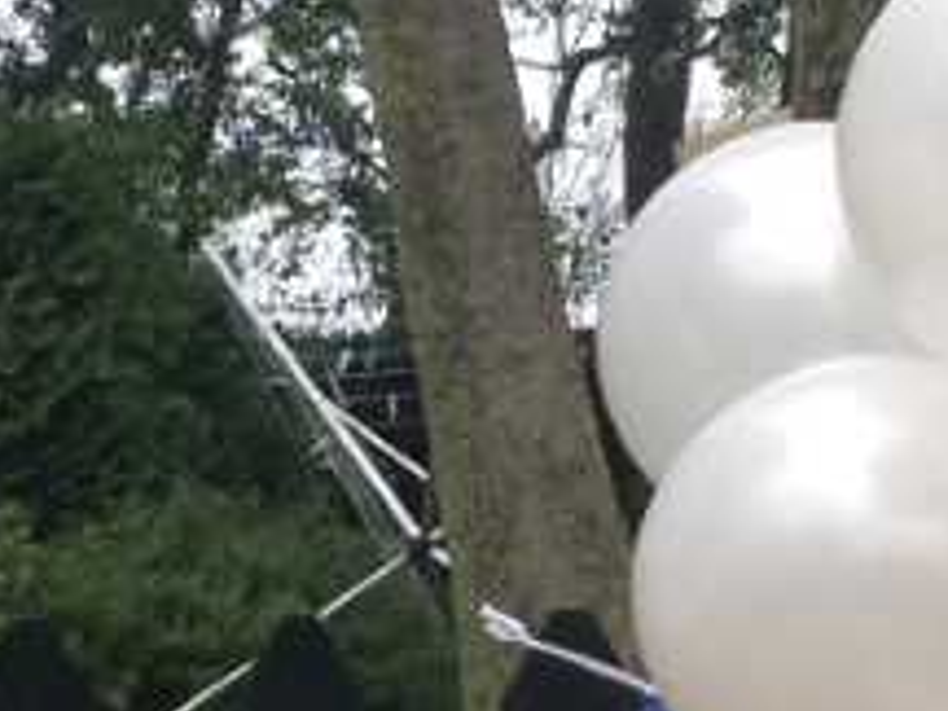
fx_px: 6381
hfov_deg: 8.4
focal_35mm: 233
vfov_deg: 6.2
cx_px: -373
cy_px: 1299
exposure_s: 1/620
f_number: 2.4
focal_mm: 4.28
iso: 50
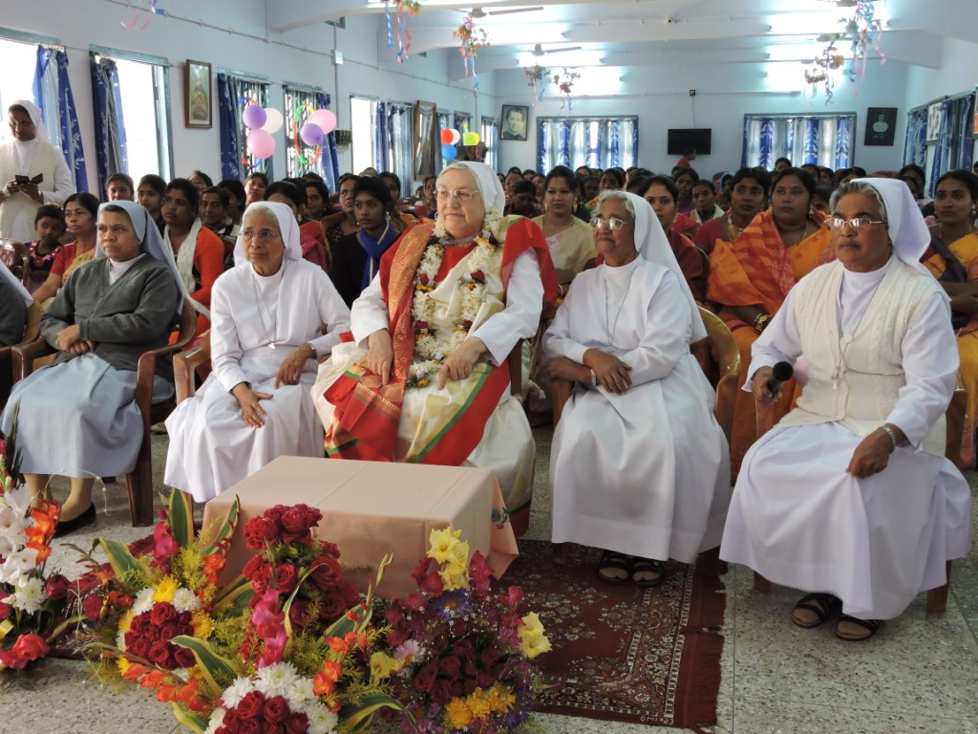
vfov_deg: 40.7
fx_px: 989
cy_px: 367
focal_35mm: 35
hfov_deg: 52.6
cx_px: 489
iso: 400
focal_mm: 6.3
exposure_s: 1/20
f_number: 3.8
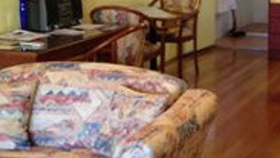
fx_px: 743
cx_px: 266
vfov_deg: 12.1
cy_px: 31
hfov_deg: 20.8
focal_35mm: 100
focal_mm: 4.28
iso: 160
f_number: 2.4
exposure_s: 1/20
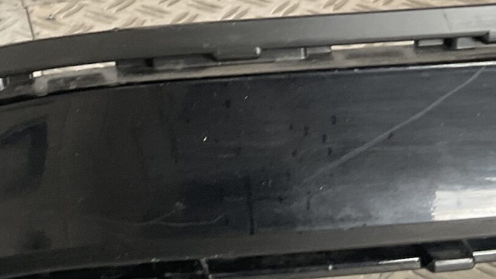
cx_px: 181
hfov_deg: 21.3
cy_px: -156
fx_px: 1315
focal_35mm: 100
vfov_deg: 11.5
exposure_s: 1/60
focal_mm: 3
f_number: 1.8
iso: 40
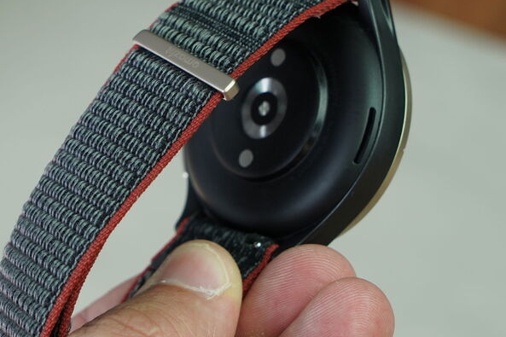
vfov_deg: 14.4
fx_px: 1335
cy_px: 149
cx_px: 231
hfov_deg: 21.5
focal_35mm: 95
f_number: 8
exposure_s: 1/125
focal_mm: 68
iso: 640
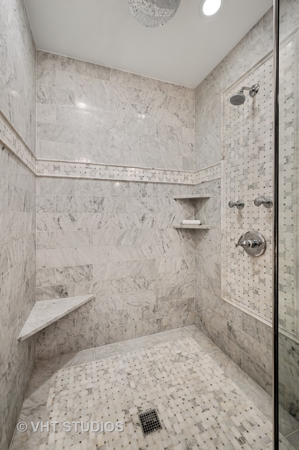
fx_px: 175
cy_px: 225
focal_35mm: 14
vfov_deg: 104.3
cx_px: 150
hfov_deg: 81.1
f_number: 8
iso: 200
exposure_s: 3
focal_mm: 14
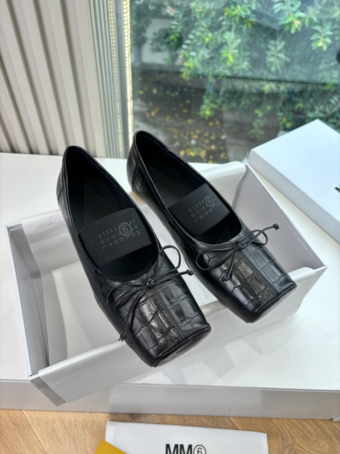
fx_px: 340
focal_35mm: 26
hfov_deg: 53.1
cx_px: 170
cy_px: 227
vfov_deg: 67.3
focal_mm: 5.96
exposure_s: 1/121
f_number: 1.6
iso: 50
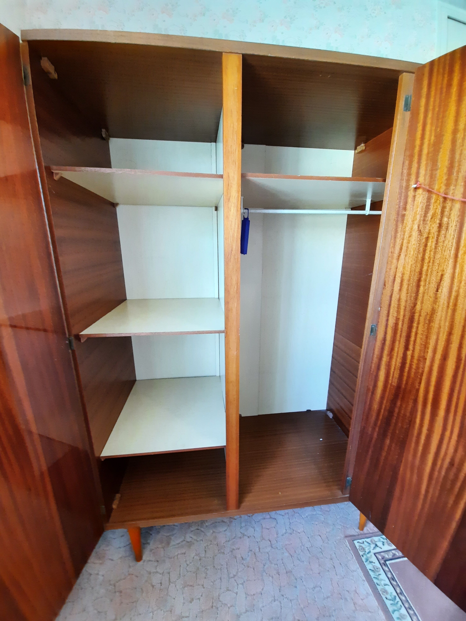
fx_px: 233
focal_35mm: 13
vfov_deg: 106.2
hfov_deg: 89.9
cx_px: 233
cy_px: 310
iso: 200
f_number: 2.2
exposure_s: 1/33
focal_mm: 1.74
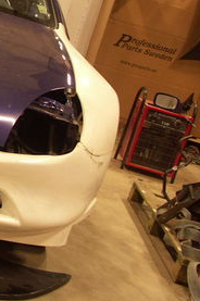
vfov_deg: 22.6
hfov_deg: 14.0
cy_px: 68
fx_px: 743
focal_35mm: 89
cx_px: -128
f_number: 2.8
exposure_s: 1/10
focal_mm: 9.51
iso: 125
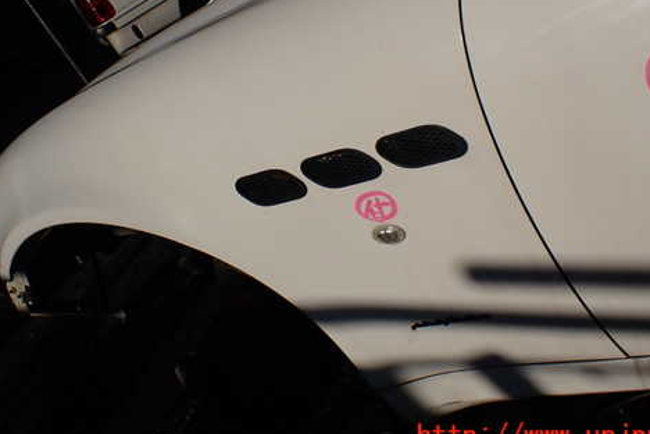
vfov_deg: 33.1
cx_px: 314
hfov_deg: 48.5
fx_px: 722
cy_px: 142
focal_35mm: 40
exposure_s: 1/800
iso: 100
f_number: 9
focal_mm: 5.4
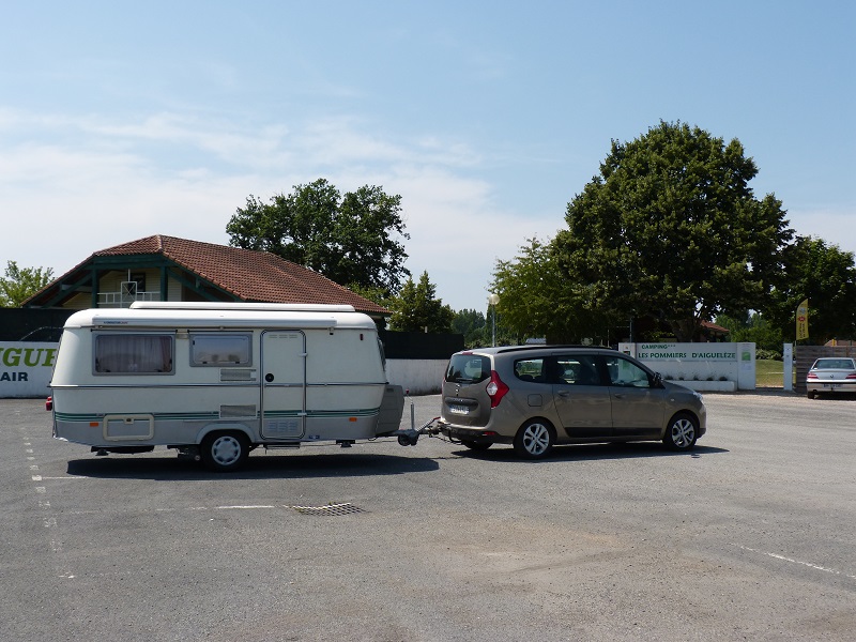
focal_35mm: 38
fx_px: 940
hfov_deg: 49.0
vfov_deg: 37.7
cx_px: 428
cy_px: 321
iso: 100
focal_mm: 6.7
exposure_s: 1/1300
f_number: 4
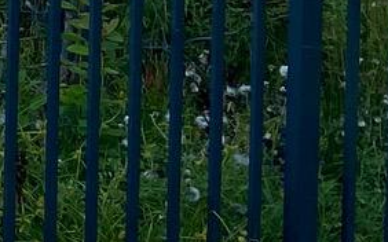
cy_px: -434
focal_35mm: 200
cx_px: -1004
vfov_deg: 6.1
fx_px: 2114
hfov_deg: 8.0
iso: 32
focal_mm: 4.25
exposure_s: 1/1522
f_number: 1.8
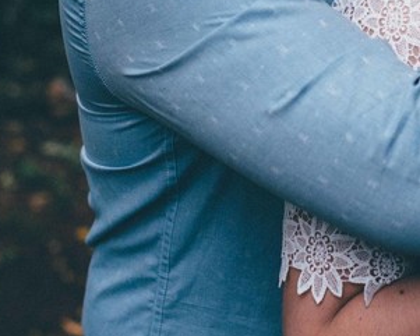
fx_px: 1629
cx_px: 414
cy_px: 10
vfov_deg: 11.7
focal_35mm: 131
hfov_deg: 14.5
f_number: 2.2
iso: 1000
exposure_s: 1/640
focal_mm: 35
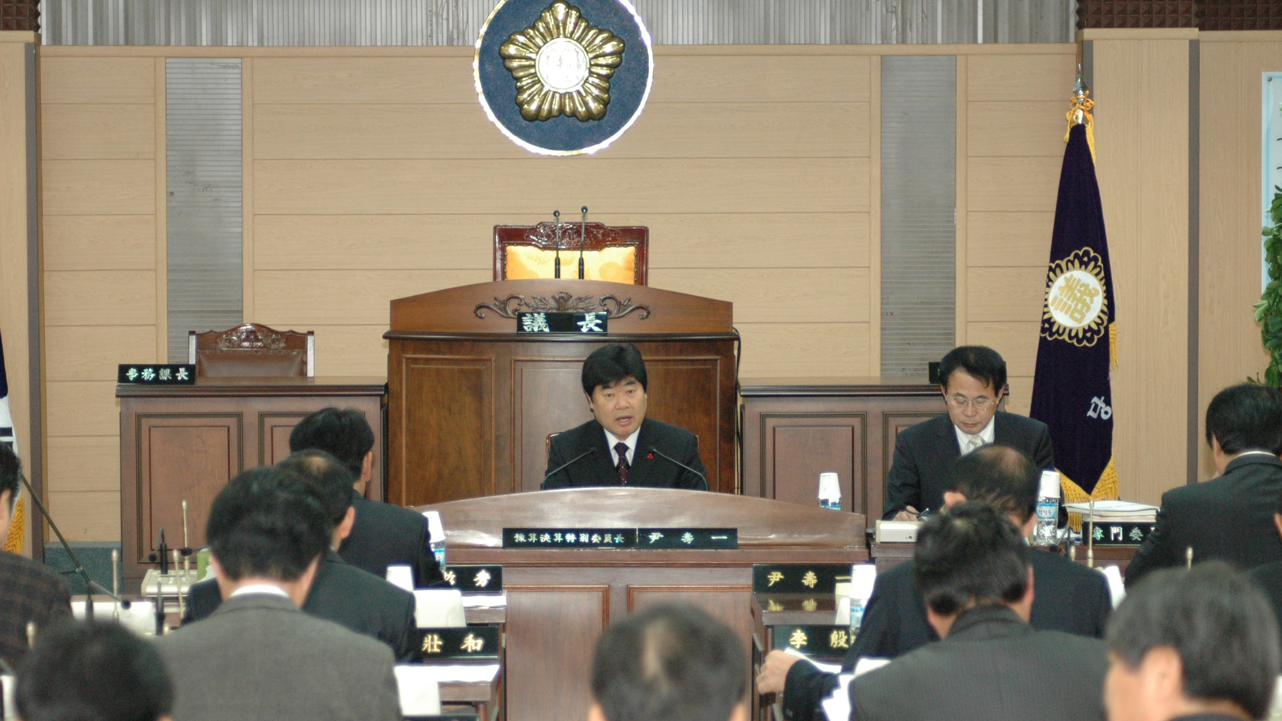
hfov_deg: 16.0
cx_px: 641
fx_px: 4573
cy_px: 415
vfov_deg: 9.0
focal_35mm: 135
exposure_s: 1/60
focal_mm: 85
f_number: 4.2
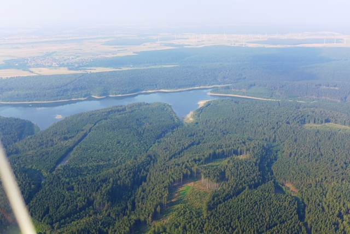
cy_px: 117
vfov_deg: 33.4
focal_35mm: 40
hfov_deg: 48.4
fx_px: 389
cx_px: 175
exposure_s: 1/100
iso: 80
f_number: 2.2
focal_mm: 7.9
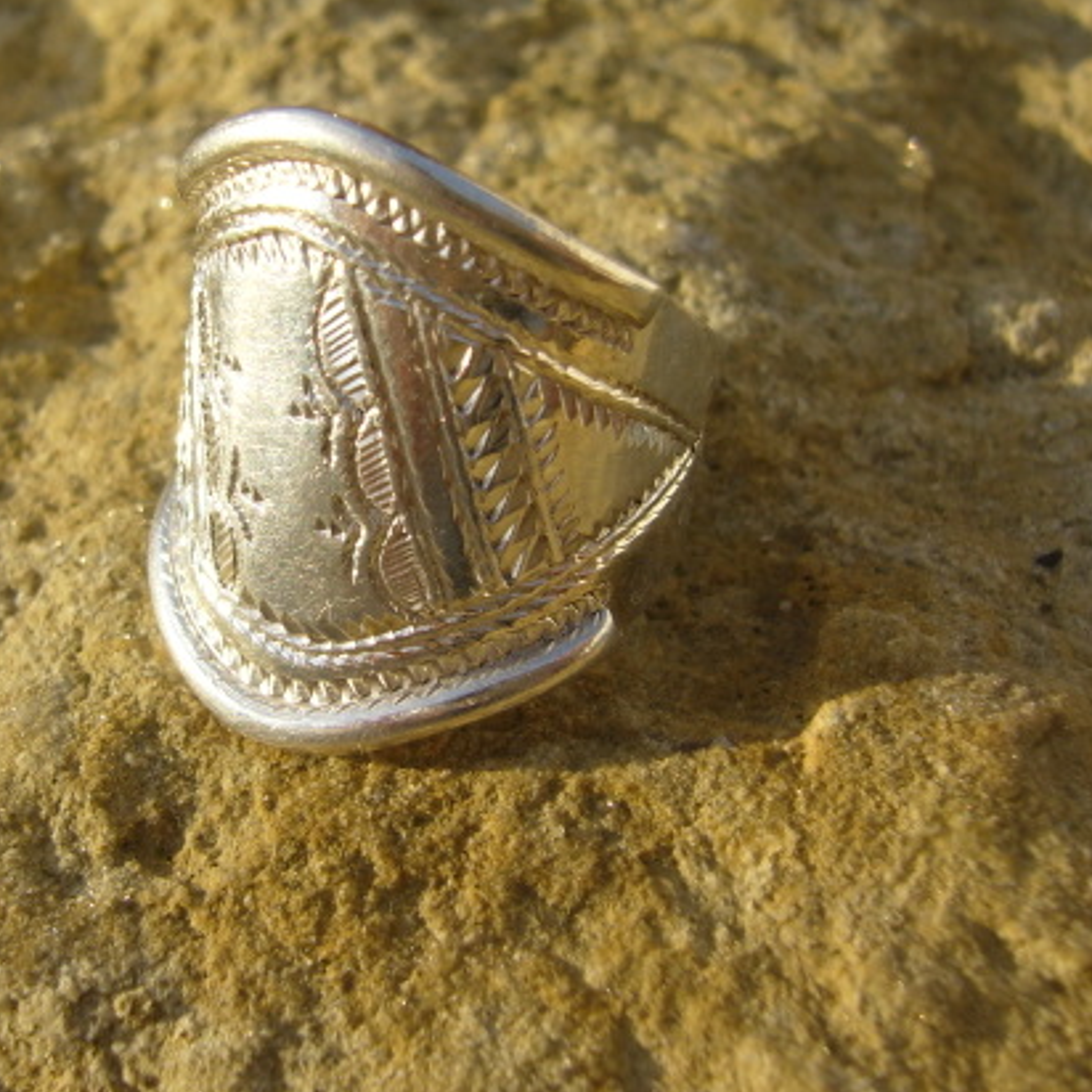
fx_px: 1713
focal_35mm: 48
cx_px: 353
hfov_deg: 35.0
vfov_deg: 35.3
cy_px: 461
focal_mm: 5.8
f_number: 5.6
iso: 80
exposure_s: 1/160
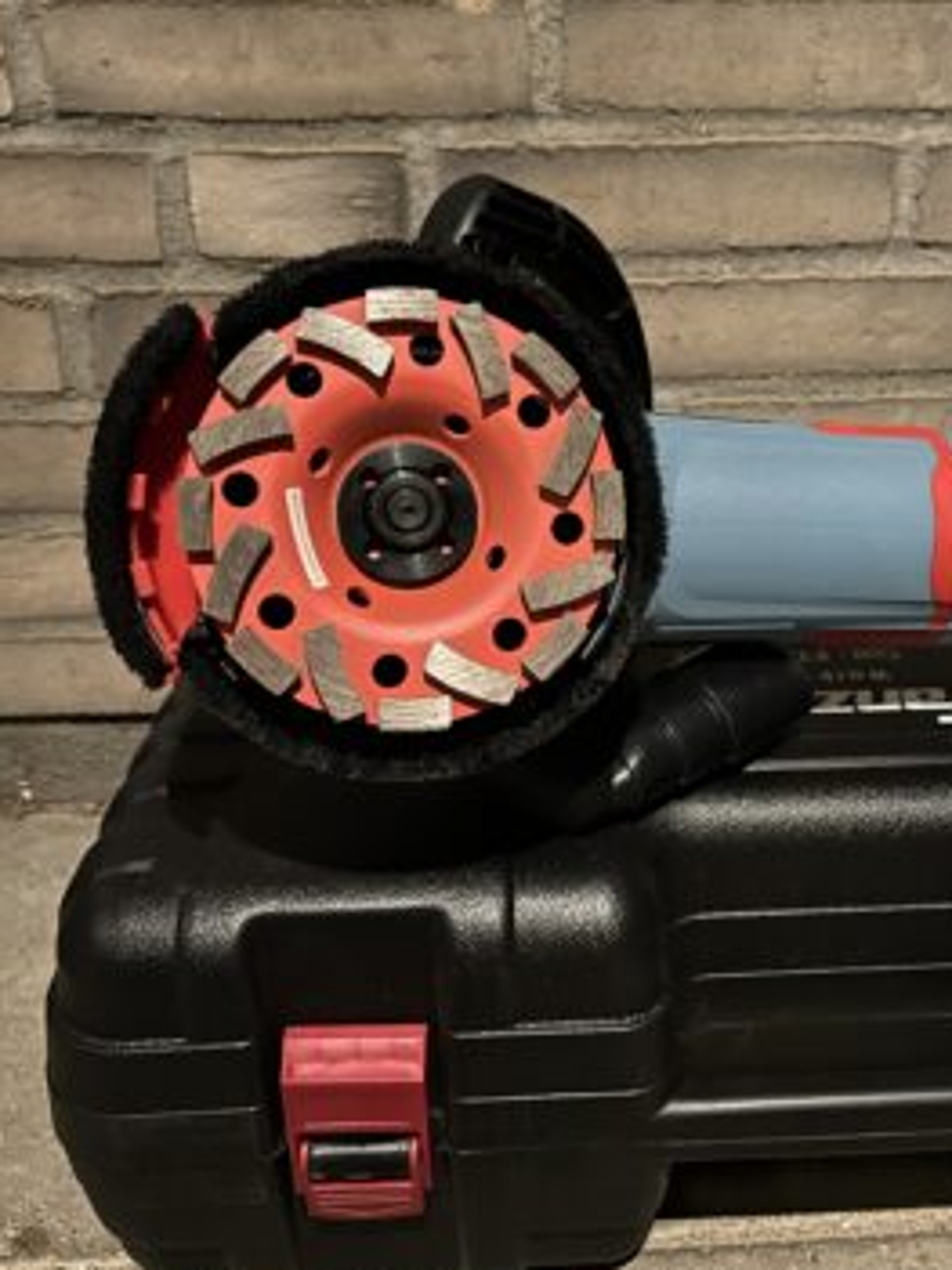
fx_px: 1174
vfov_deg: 56.6
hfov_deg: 43.9
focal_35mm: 32
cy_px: 543
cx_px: 576
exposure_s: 1/17
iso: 640
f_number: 1.5
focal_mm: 5.7
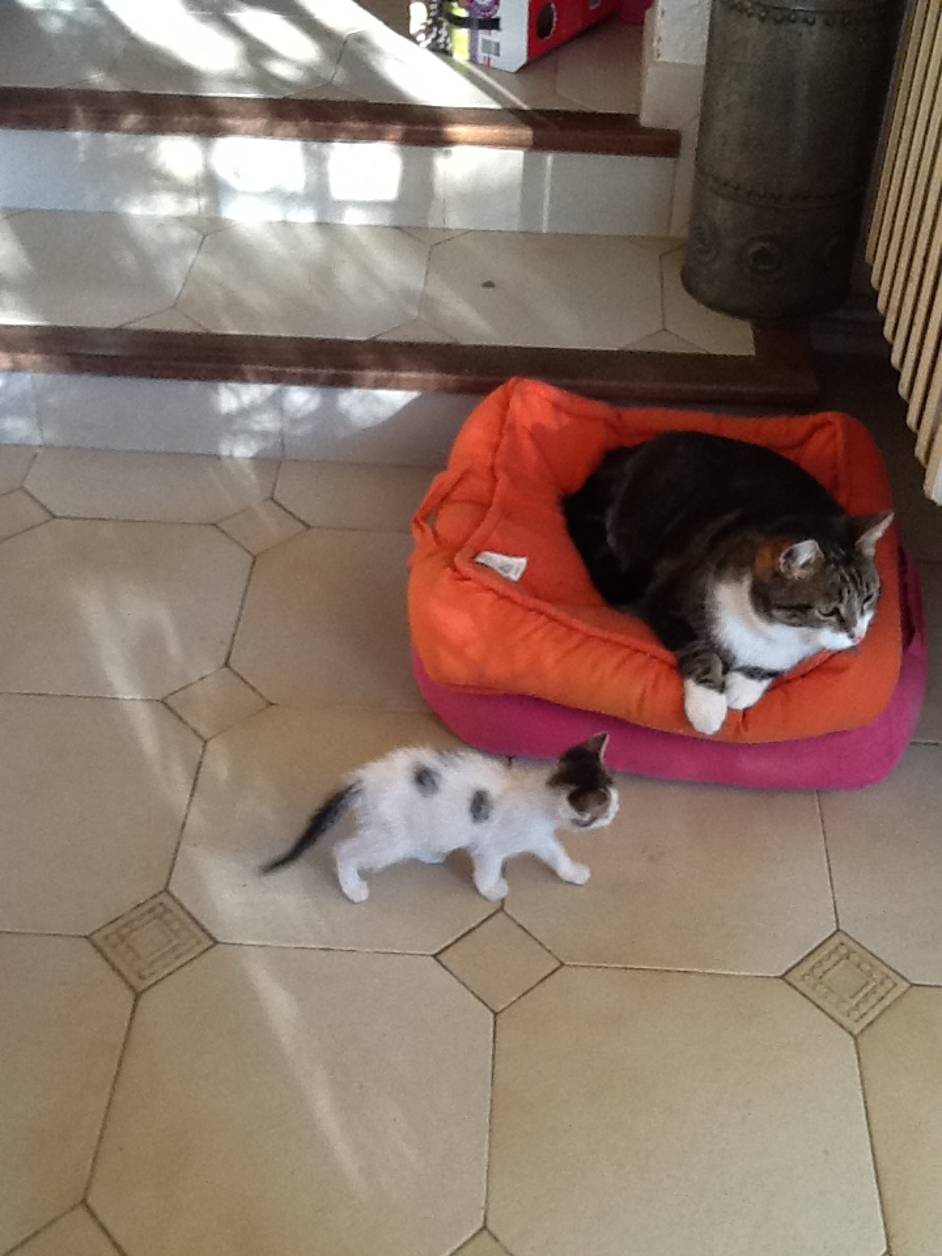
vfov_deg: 42.9
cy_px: 628
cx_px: 471
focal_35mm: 44
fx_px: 1596
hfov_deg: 32.9
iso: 80
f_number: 2.4
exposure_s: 1/30
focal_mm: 2.03
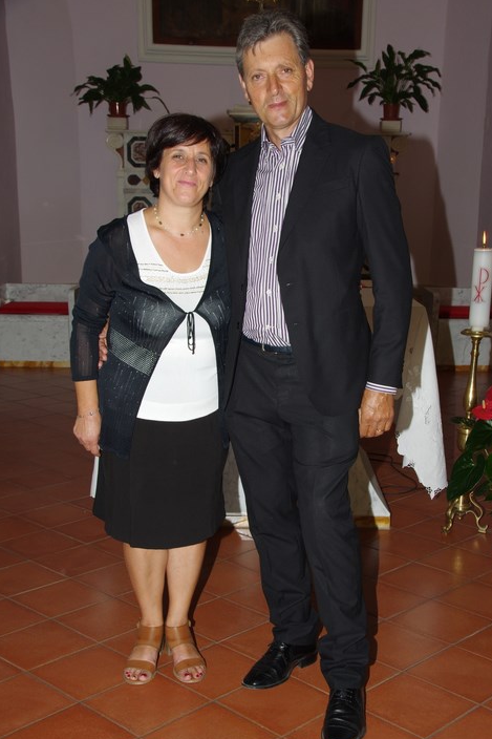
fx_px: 1005
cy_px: 389
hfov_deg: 27.5
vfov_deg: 40.3
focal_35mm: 49
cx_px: 258
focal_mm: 31
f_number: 8
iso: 400
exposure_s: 1/60
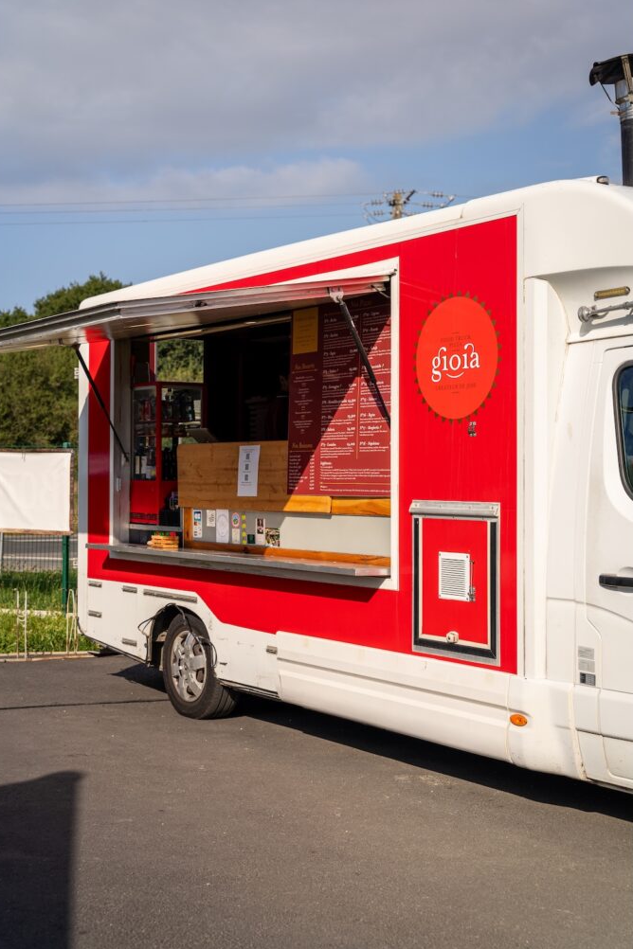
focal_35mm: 48
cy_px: 467
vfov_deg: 41.2
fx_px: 1264
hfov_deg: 28.1
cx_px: 312
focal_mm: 46.9
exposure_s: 1/50
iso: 100
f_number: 4.5
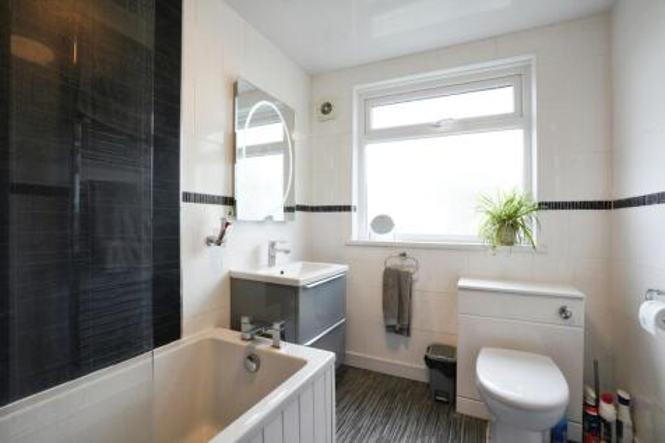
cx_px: 332
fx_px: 295
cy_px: 222
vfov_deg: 73.7
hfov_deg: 96.8
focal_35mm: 16
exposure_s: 1/100
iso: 2000
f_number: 9
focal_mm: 16
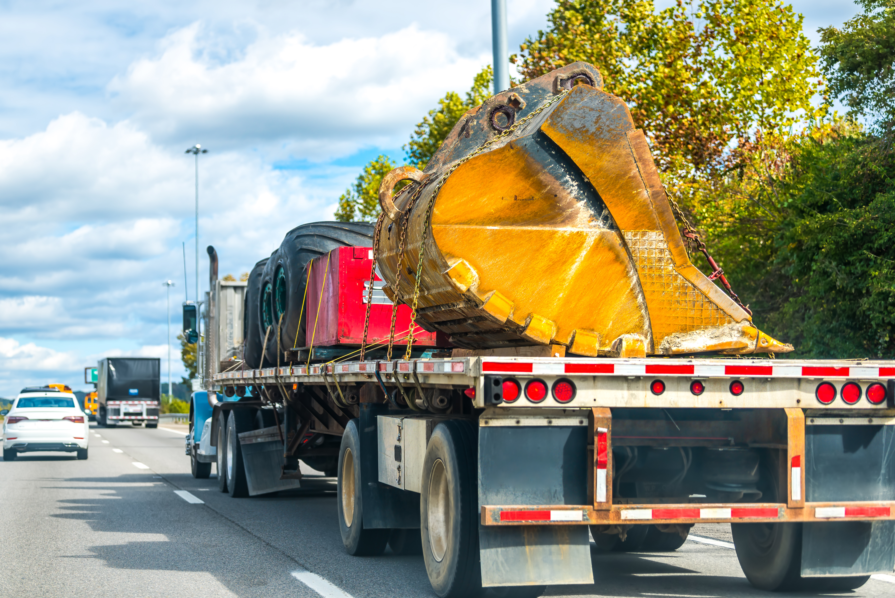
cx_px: 448
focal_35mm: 70
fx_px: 1741
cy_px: 299
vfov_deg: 19.5
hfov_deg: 28.8
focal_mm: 70
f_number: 2.8
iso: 100
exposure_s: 1/2000
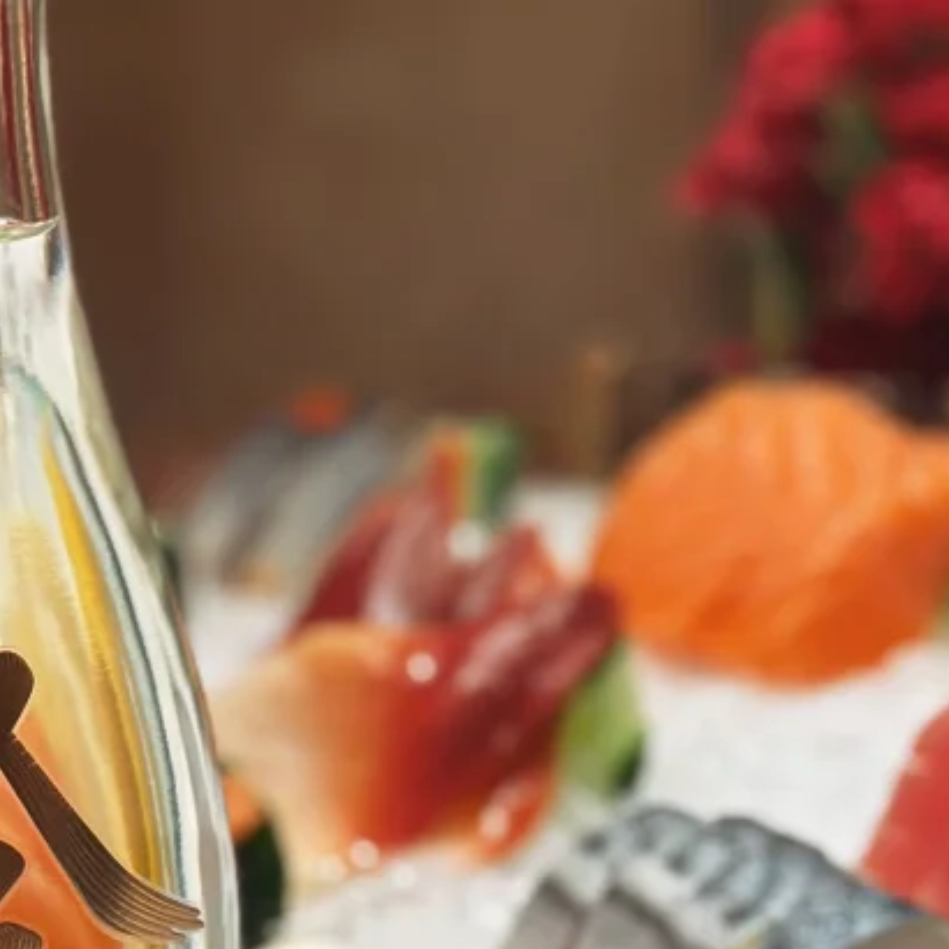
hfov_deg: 11.7
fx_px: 4621
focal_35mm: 149
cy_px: 553
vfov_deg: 11.7
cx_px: 317
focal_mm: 6.86
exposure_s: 1/100
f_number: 1.78
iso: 64
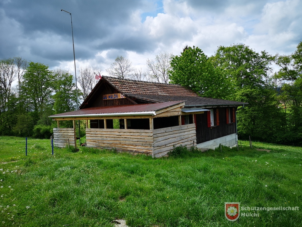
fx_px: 236
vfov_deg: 51.4
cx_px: 151
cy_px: 114
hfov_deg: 65.3
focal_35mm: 27
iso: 50
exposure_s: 1/1852
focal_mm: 3.95
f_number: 1.8
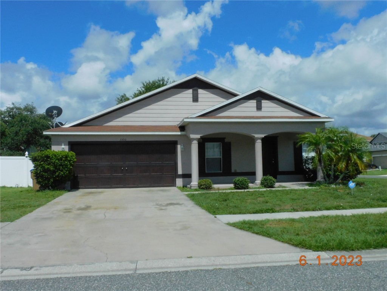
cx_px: 194
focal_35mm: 33
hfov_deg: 55.4
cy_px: 146
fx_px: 369
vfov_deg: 42.9
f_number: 8
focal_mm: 5.9
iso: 400
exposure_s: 1/1600
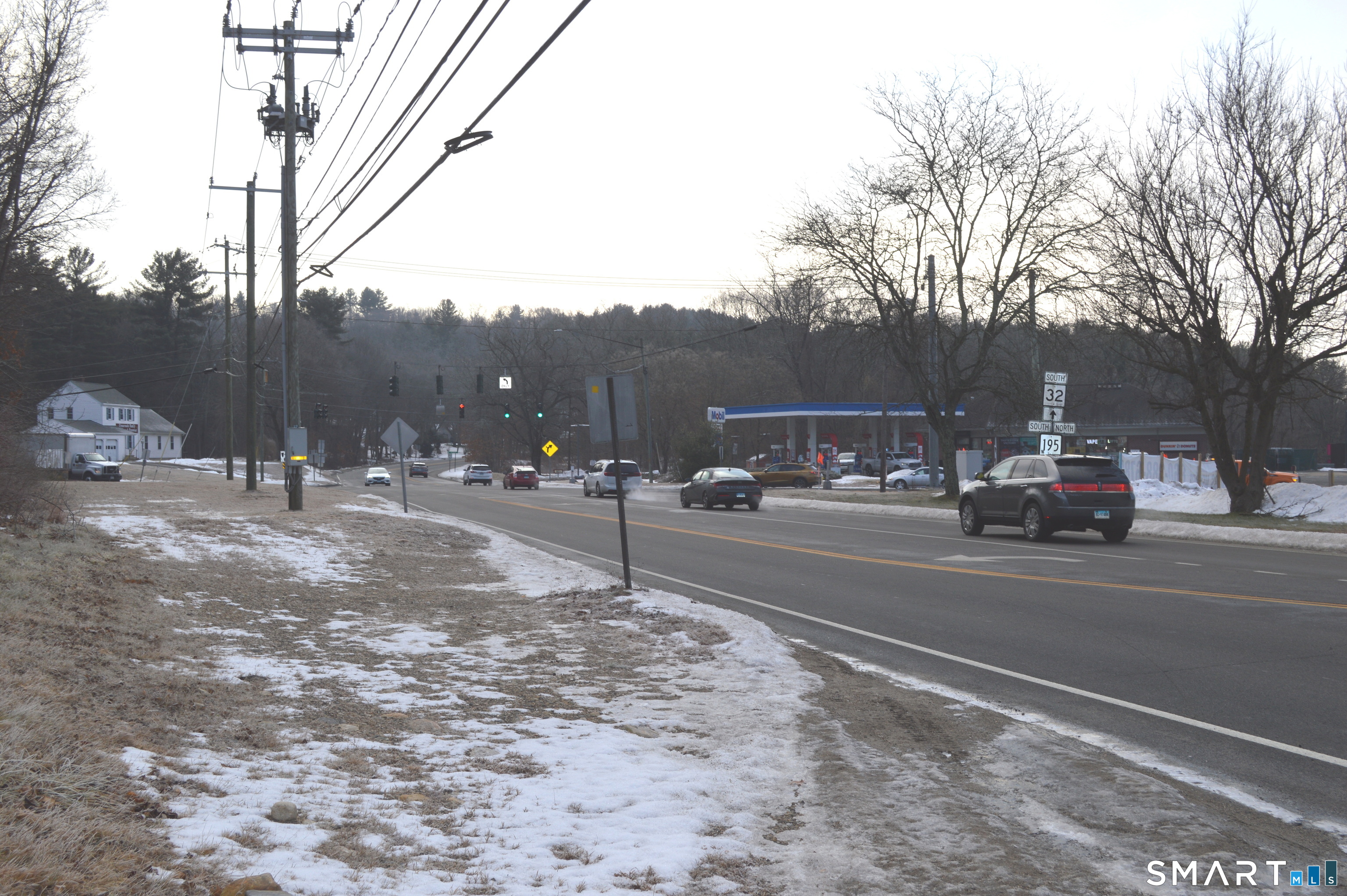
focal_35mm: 39
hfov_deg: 49.6
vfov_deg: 34.2
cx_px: 674
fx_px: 1458
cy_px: 448
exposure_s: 1/200
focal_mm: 26
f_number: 7.1
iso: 100
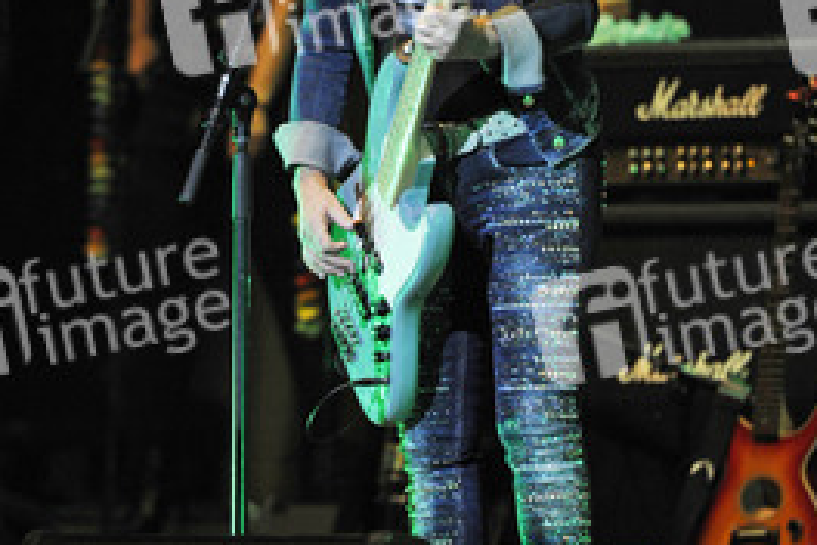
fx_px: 6876
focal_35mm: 303
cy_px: 158
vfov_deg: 4.5
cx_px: 408
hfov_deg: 6.8
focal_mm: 200
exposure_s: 1/200
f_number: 2.8
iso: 1600
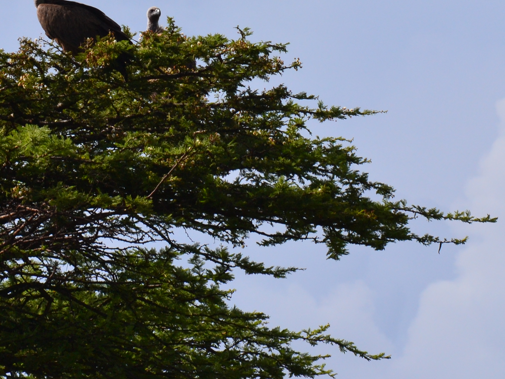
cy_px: 5
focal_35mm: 720
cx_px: 256
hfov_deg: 2.8
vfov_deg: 2.1
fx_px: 10505
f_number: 11
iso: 360
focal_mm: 200
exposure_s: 1/500
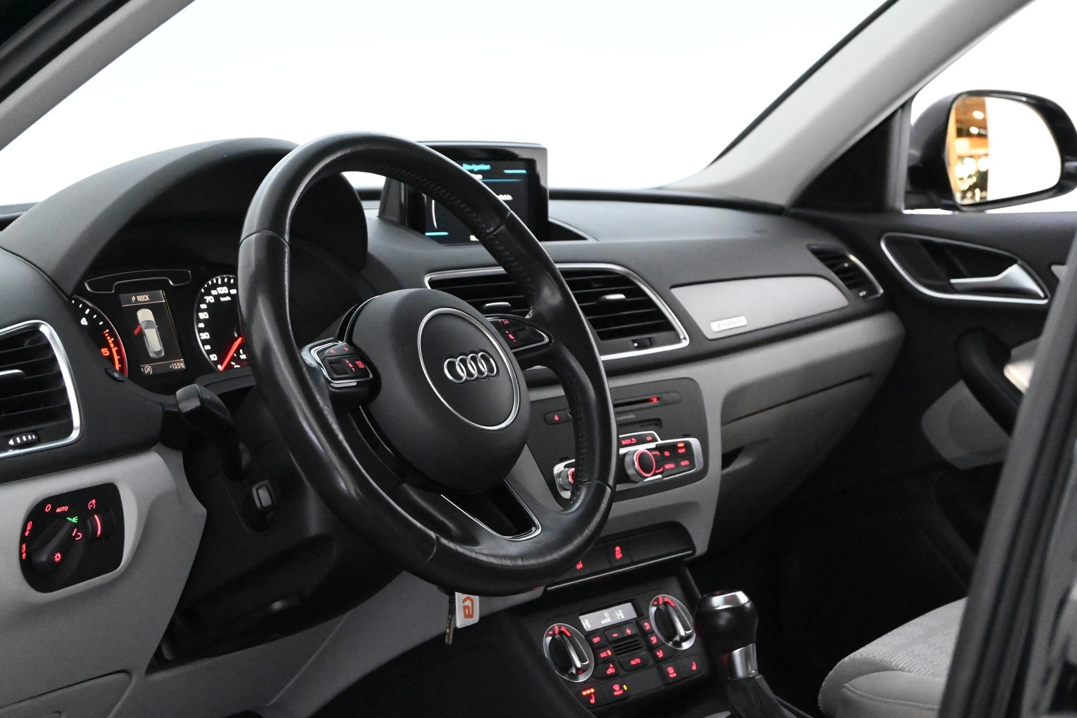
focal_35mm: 64
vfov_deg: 21.1
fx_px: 1929
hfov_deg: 31.2
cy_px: 359
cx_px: 538
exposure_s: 1/60
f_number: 6
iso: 14400
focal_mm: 43
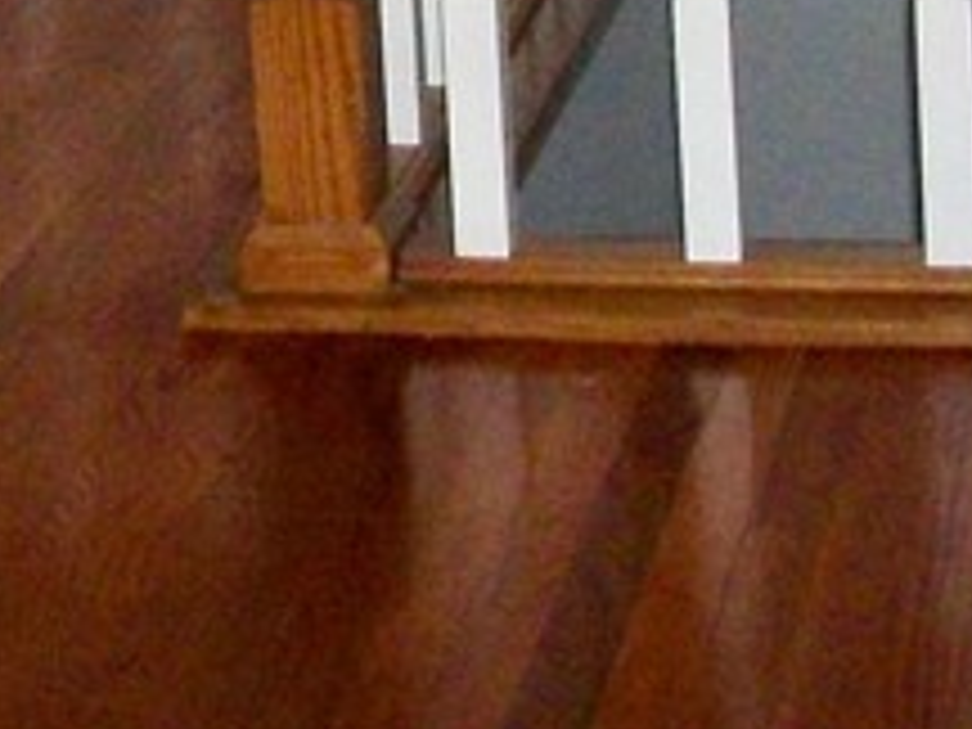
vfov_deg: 7.5
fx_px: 5335
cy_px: -720
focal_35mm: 190
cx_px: -468
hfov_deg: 10.1
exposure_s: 1/160
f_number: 3.2
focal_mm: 7.1
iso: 400
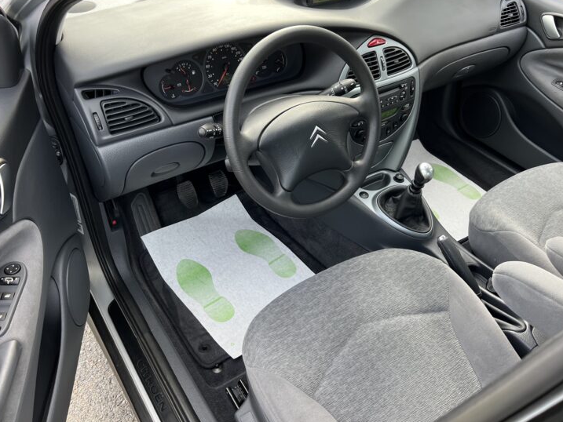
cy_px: 189
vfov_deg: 48.2
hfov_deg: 61.7
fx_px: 472
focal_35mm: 29
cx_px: 281
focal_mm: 5.7
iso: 64
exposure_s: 1/121
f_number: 1.5
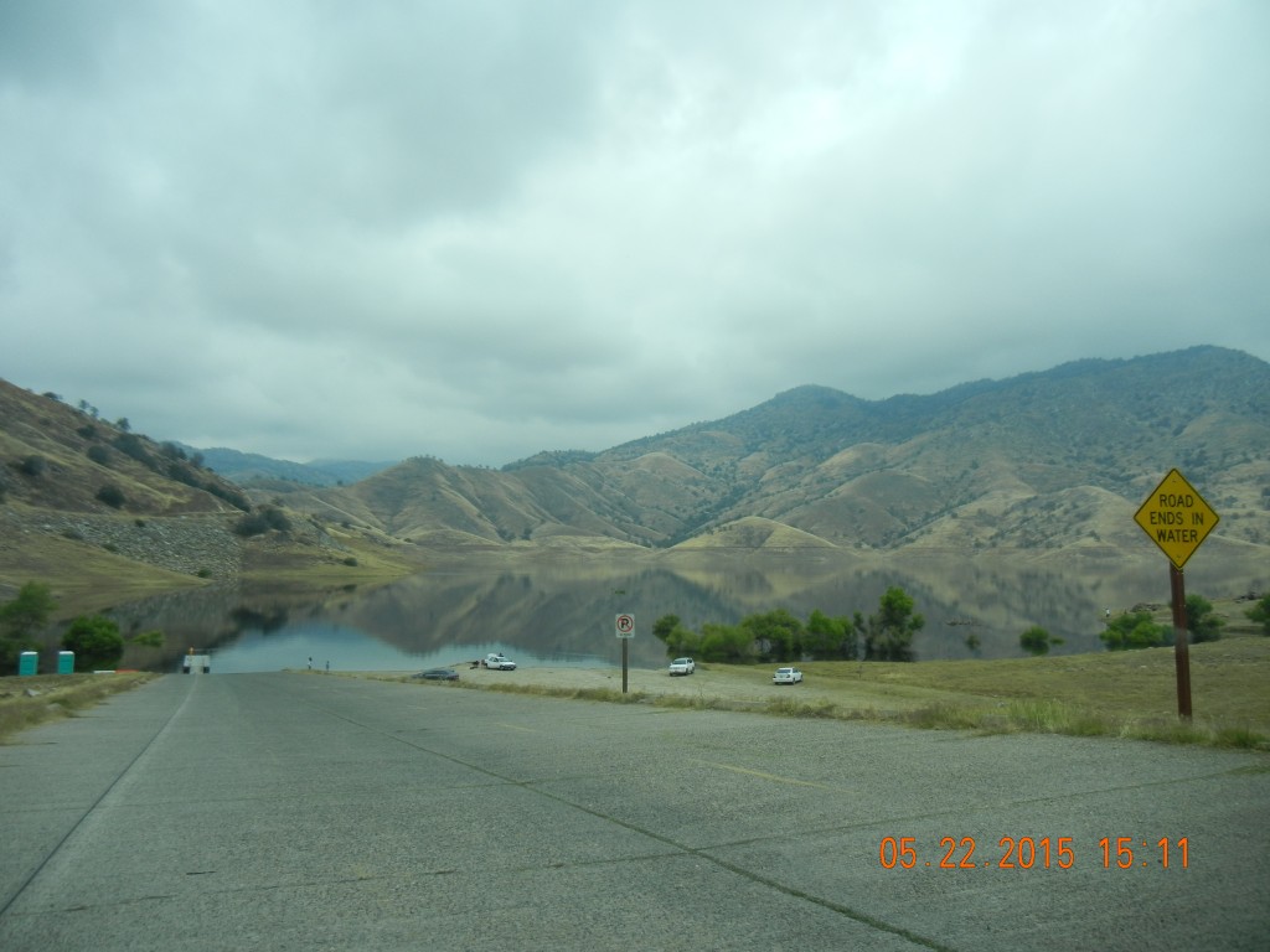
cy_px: 476
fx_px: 1101
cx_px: 635
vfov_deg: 46.8
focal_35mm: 30
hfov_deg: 60.0
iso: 160
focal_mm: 5.4
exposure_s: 1/288
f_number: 7
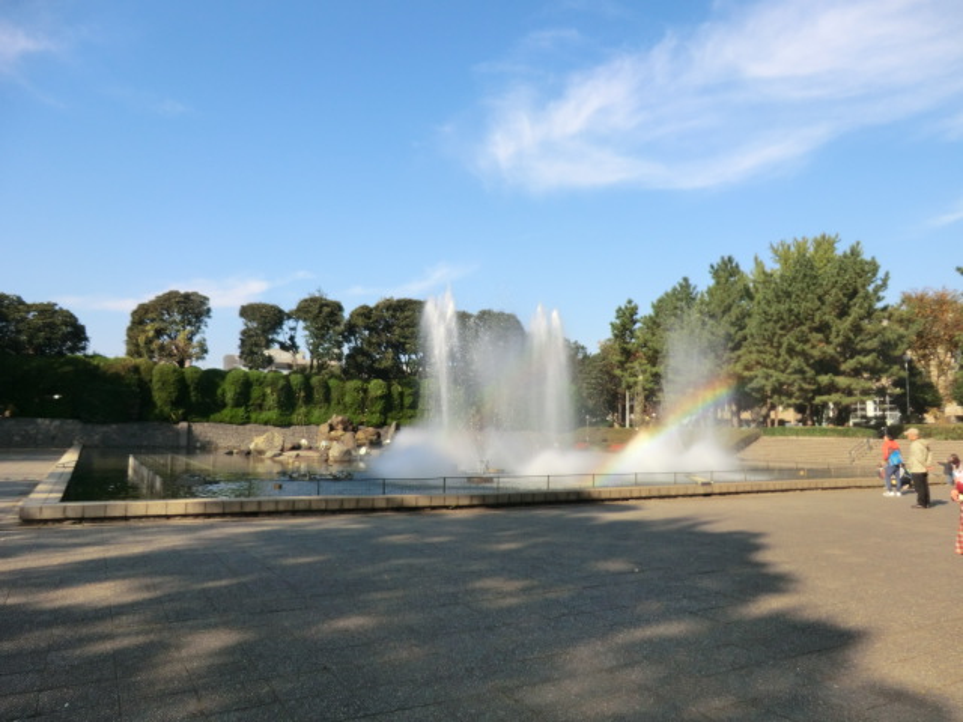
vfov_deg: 56.8
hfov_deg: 71.6
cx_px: 482
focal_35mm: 24
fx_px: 668
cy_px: 361
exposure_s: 1/1000
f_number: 3.2
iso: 80
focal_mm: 4.3
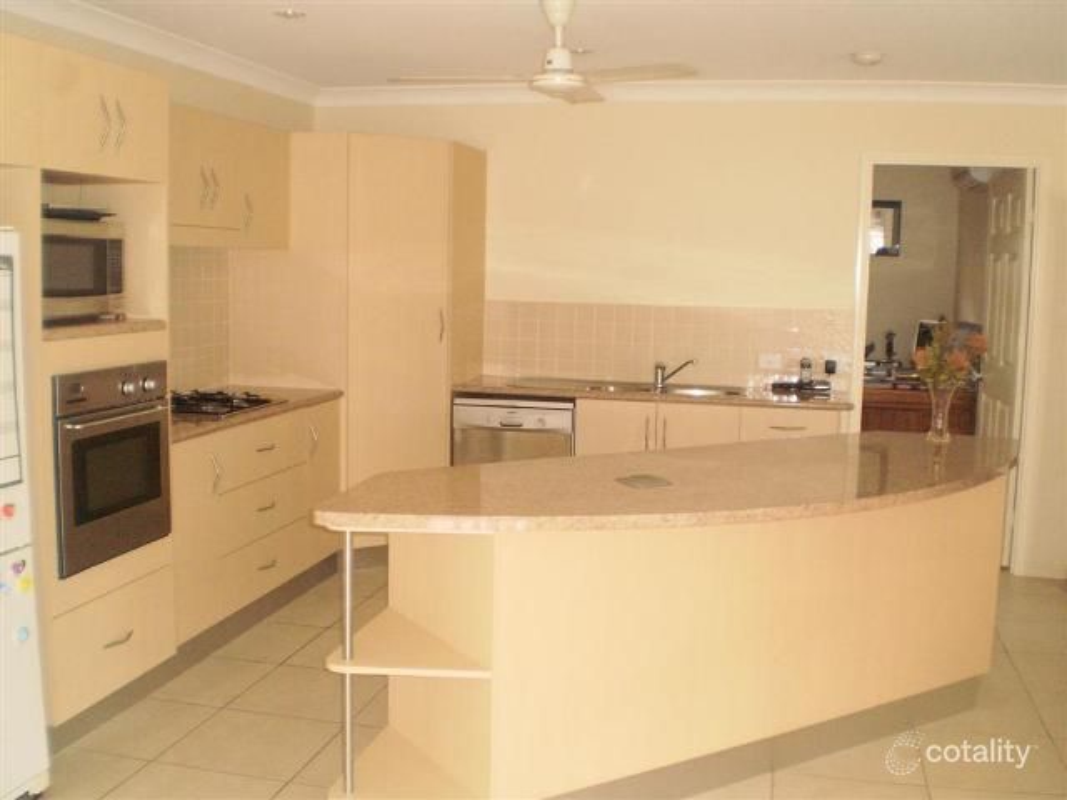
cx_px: 534
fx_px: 1110
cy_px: 400
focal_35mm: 36
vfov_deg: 39.7
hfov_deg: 51.4
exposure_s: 1/30
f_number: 3.1
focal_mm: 6.3
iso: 320
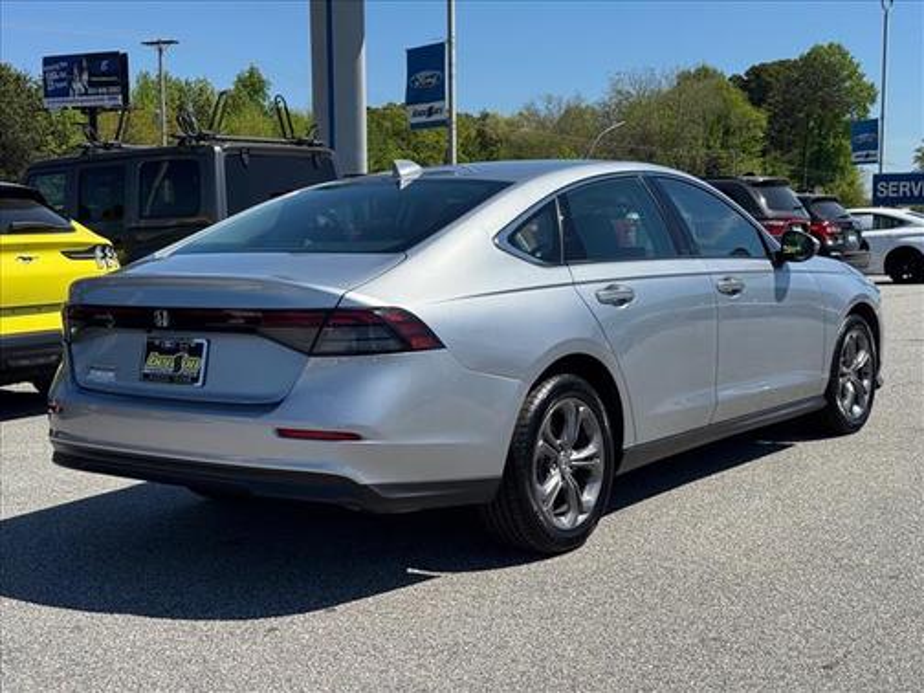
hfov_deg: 39.7
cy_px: 346
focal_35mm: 48
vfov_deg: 30.3
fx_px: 1281
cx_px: 462
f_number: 1.78
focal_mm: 6.76
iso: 64
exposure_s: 1/4608
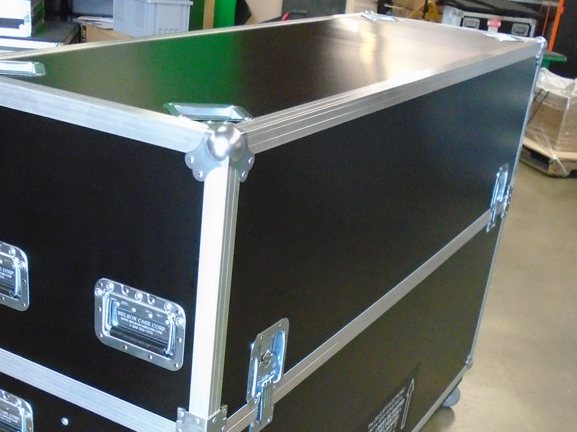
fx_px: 833
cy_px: 335
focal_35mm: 50
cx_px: 254
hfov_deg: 38.1
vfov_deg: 28.6
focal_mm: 4.6
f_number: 3.2
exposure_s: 1/60
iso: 640
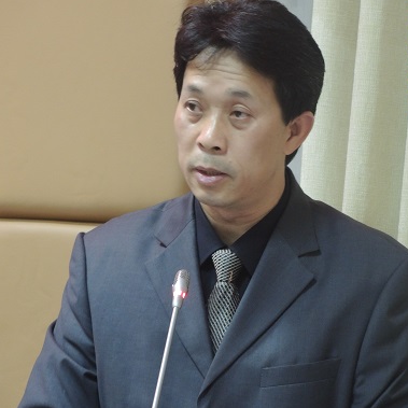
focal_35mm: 280
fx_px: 3734
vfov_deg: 6.3
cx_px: 234
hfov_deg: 6.3
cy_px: 219
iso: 800
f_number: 4
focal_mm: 42.8
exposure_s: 1/10
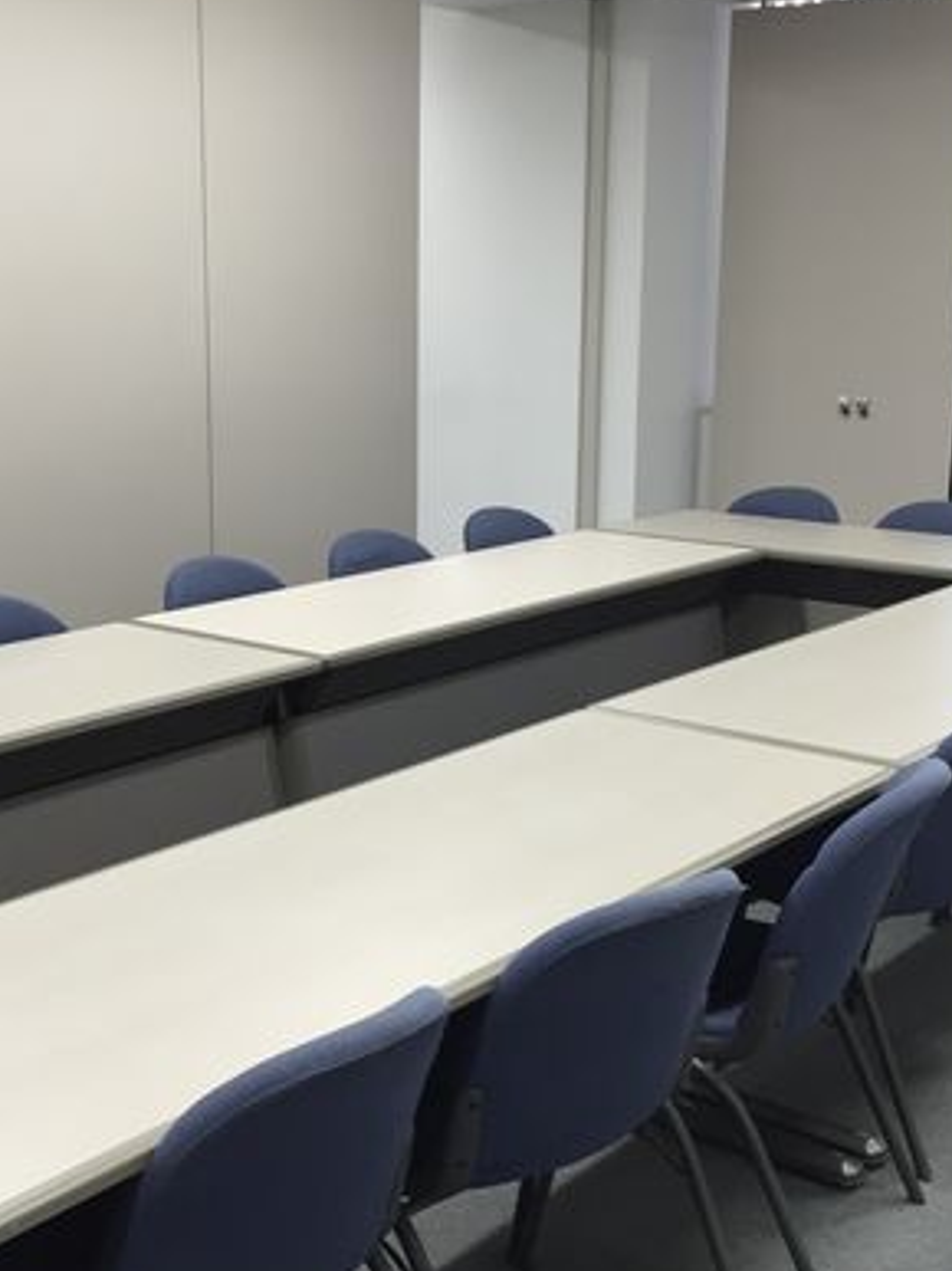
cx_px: 417
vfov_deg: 39.6
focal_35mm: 48
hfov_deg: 30.2
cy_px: 686
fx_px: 1761
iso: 32
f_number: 2.2
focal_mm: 4.15
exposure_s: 1/40
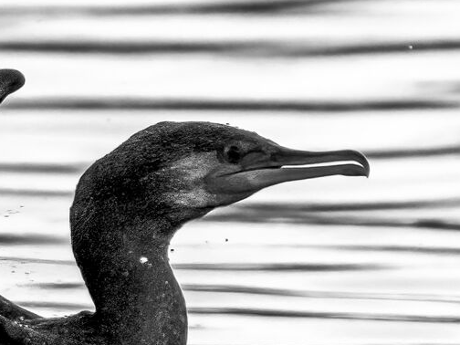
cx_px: -311
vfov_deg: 0.4
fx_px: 51095
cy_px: 391
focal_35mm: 3845
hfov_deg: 0.5
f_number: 9
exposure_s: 1/2000
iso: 2500
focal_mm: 840
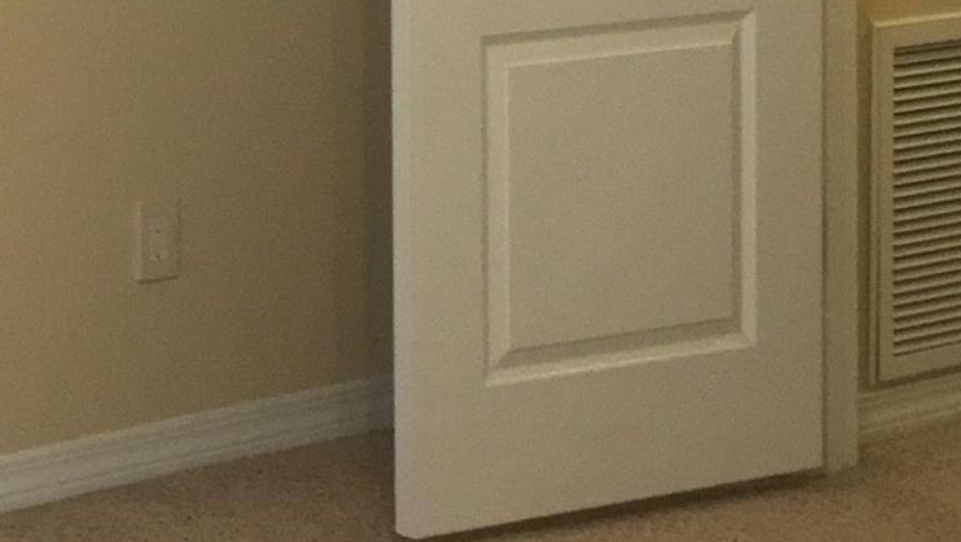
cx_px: -262
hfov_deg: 16.3
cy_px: -245
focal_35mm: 125
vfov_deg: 9.5
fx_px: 3186
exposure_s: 1/30
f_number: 2.2
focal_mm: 4.15
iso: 100
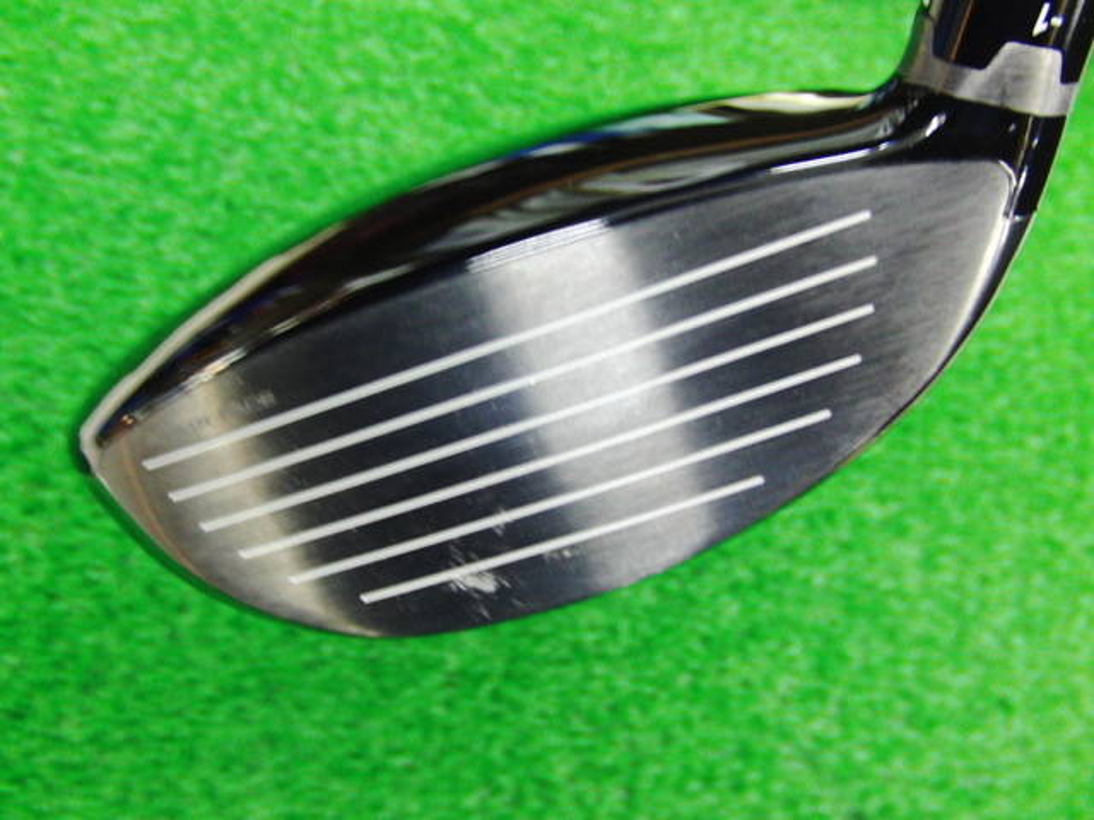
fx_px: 1169
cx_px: 547
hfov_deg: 50.1
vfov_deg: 38.7
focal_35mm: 37
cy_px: 410
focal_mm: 6.42
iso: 400
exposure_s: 1/13
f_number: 3.6
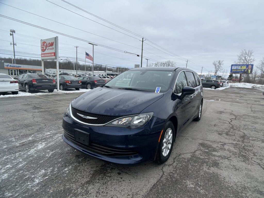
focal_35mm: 26
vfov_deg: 53.1
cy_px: 99
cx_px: 132
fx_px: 198
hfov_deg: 67.3
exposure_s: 1/3460
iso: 50
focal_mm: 5.7
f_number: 1.5
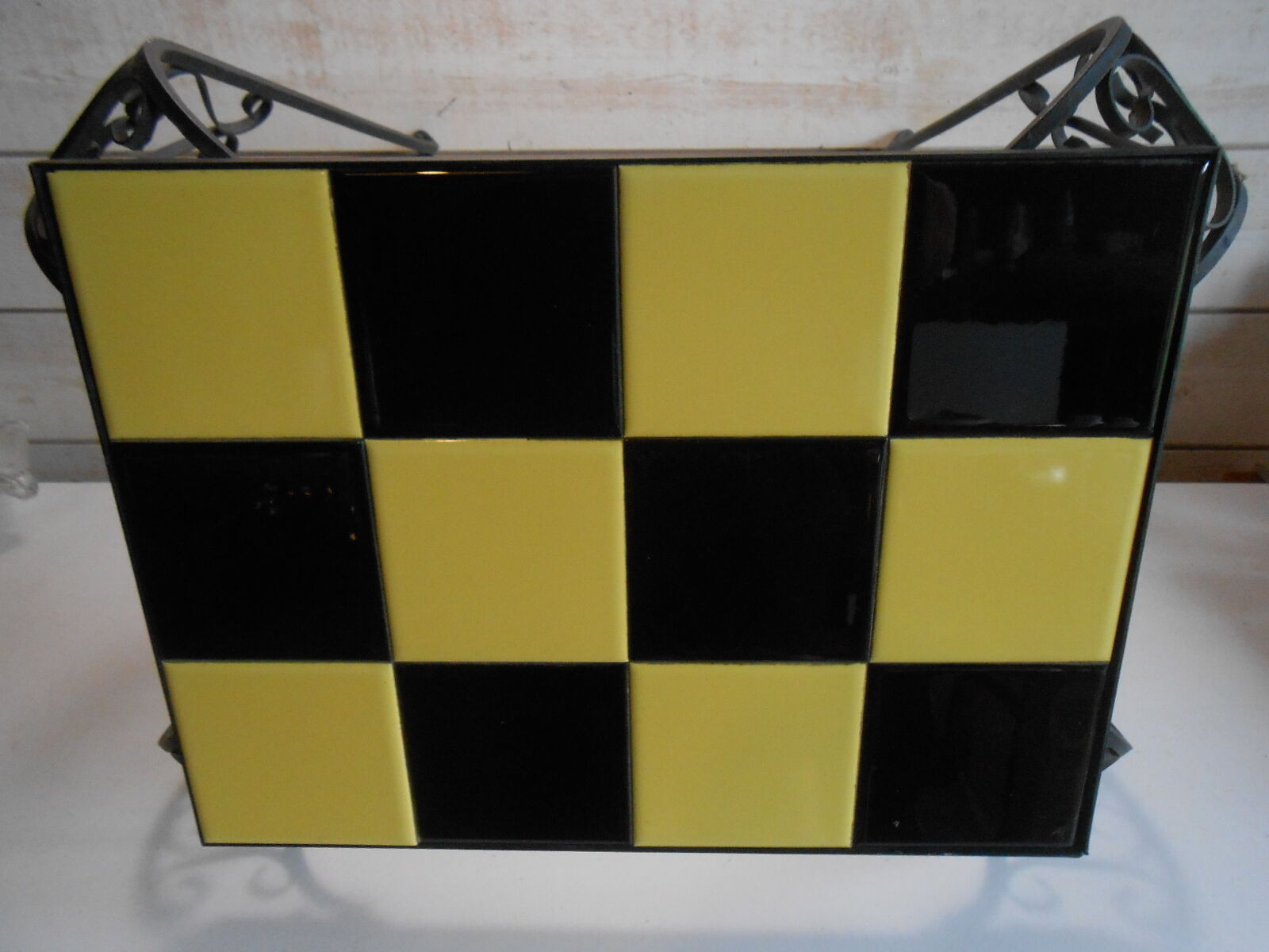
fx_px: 953
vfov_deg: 53.1
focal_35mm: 26
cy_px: 476
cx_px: 634
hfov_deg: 67.3
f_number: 3.5
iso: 400
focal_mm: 4.6
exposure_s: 1/160
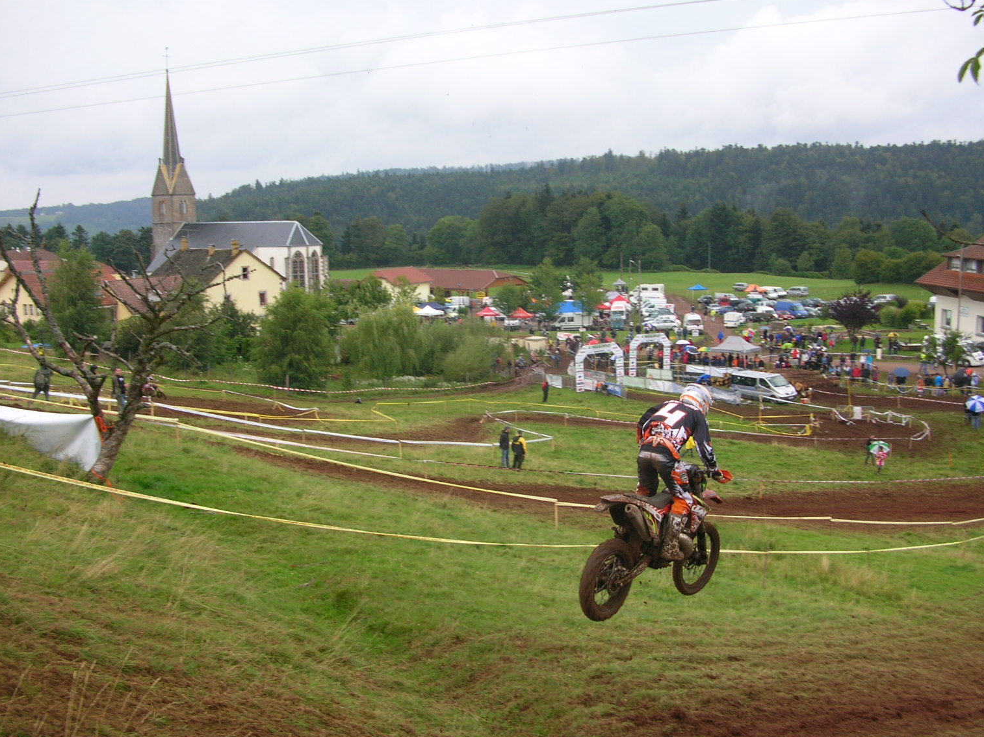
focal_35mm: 37
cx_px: 517
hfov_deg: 50.1
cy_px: 386
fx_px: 1052
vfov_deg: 38.6
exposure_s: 1/358
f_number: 2.8
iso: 50
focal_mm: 5.8
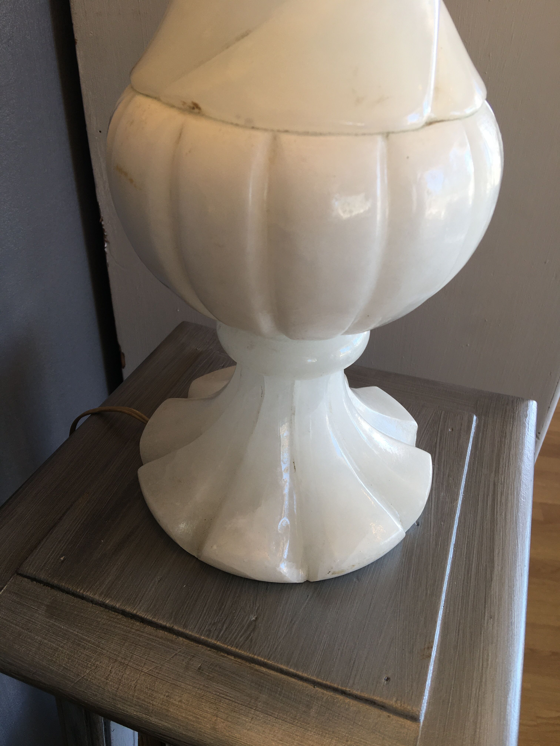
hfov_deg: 48.2
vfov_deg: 61.7
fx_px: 626
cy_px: 373
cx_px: 280
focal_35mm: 29
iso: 25
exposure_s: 1/50
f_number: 2.2
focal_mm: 4.15
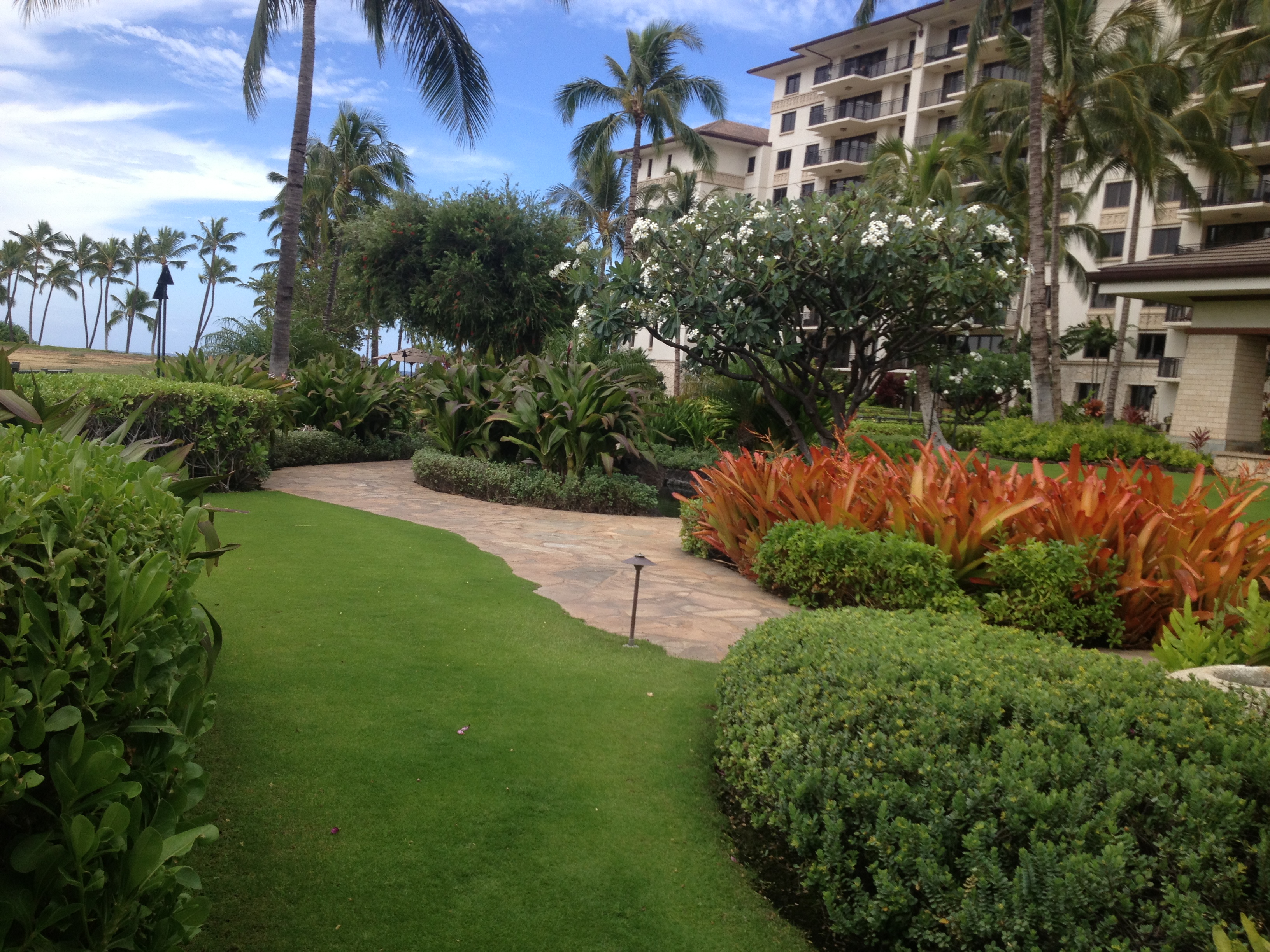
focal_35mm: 35
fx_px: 1284
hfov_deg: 52.6
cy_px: 476
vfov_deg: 40.7
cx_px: 635
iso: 50
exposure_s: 1/951
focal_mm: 4.28
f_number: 2.4
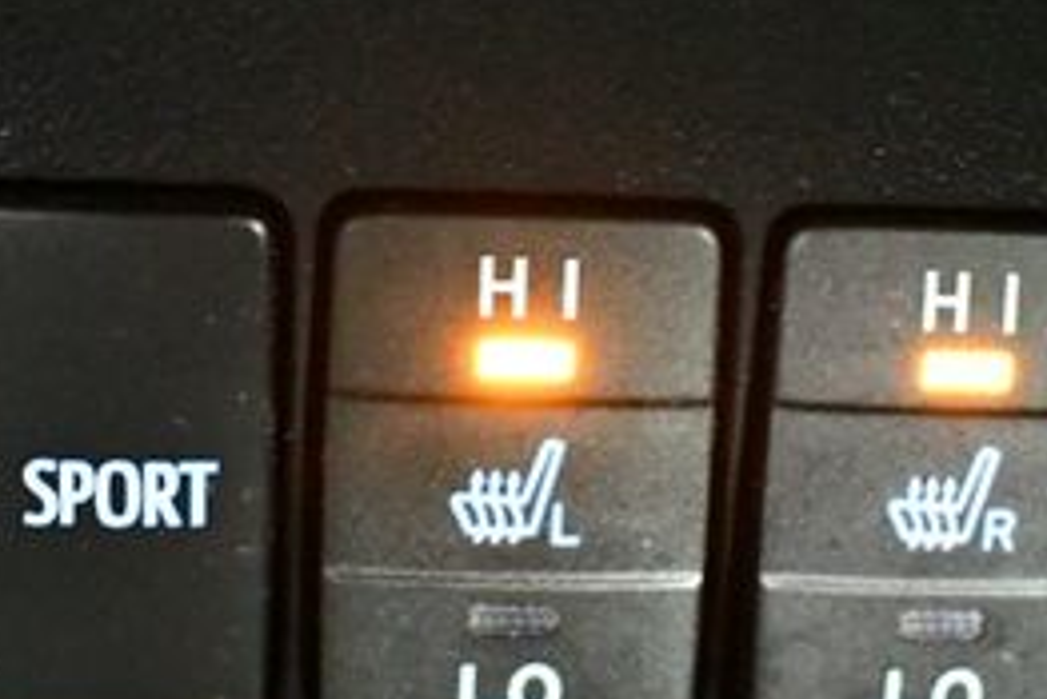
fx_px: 2561
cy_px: 447
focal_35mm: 88
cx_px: 543
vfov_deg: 15.5
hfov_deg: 23.1
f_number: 3.5
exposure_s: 1/25
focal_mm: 18
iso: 12800
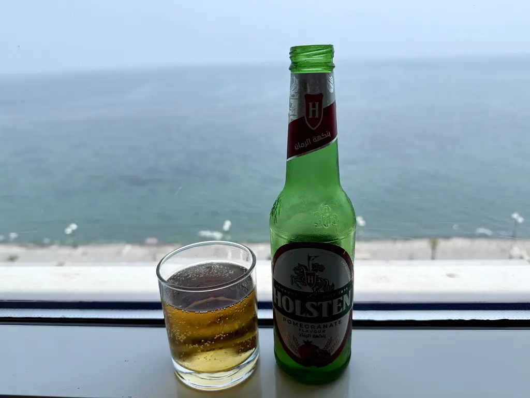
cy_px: 199
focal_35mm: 24
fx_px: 367
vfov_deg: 56.8
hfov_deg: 71.6
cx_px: 265
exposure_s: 1/393
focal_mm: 6.76
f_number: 1.78
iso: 80
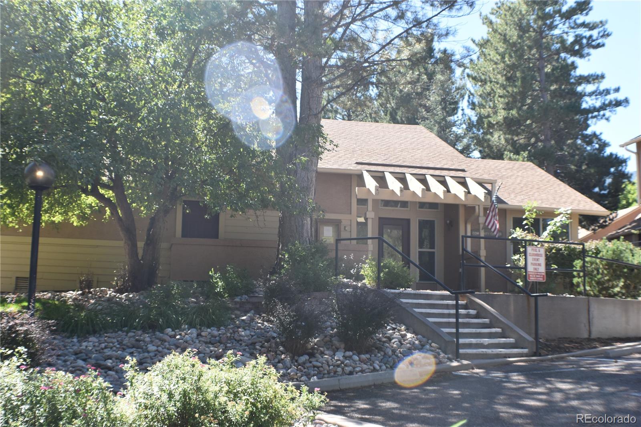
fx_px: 1068
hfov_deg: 33.4
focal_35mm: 60
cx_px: 320
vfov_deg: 22.6
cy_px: 214
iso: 400
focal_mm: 40
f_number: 8
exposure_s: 1/250
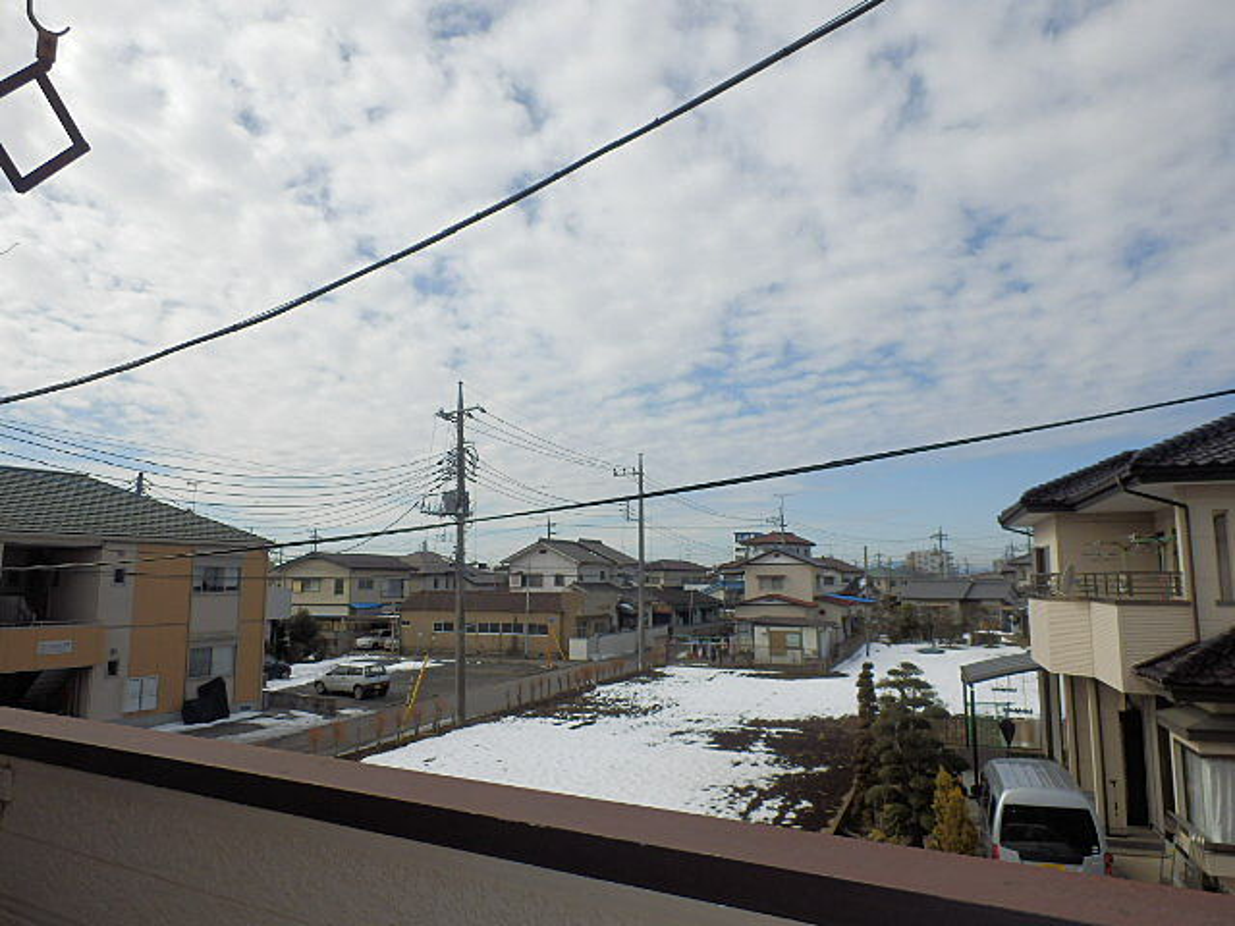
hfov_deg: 71.6
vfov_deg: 56.8
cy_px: 463
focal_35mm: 24
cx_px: 618
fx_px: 856
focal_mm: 4.2
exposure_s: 1/250
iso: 80
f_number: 7.9
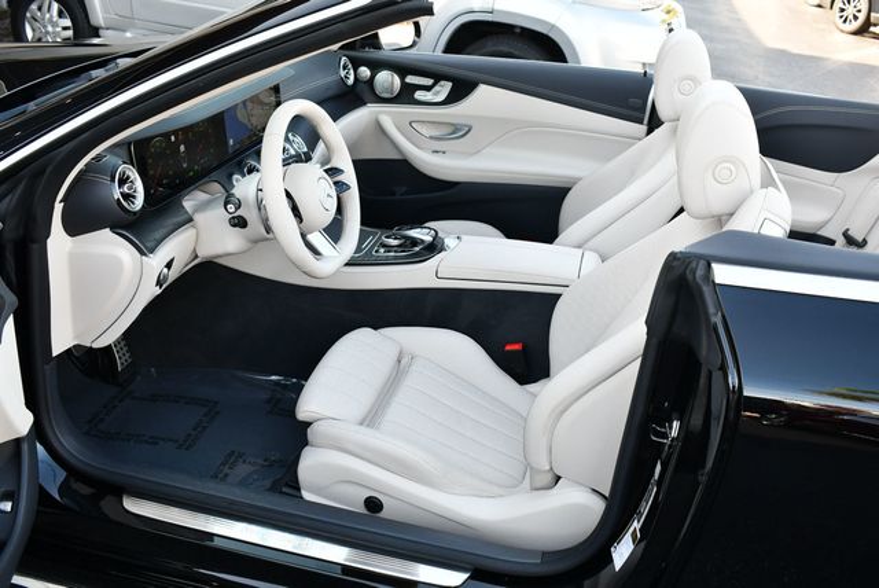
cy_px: 294
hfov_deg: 53.1
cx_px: 440
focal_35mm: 36
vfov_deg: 36.9
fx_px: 880
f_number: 4.5
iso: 400
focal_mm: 18
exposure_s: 1/250
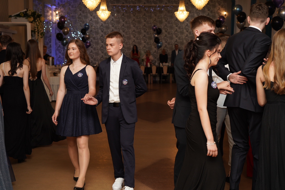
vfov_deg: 25.5
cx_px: 142
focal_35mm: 53
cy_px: 95
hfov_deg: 37.5
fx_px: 420
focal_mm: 53
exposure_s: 1/100
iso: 640
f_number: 4.5
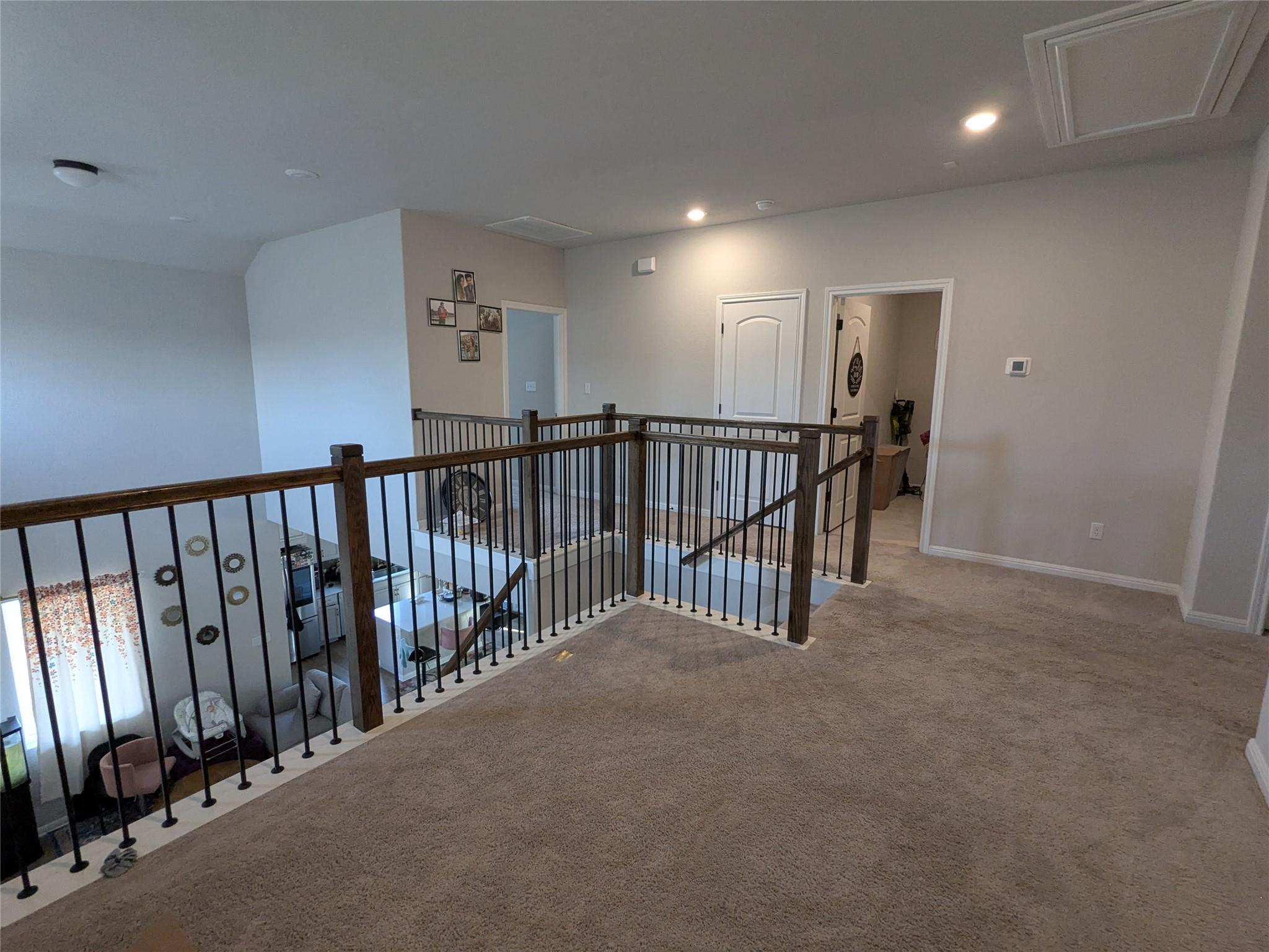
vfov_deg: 78.1
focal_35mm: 16
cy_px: 476
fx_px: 587
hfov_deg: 94.5
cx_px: 634
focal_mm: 2.35
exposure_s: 1/120
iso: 432
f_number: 2.2
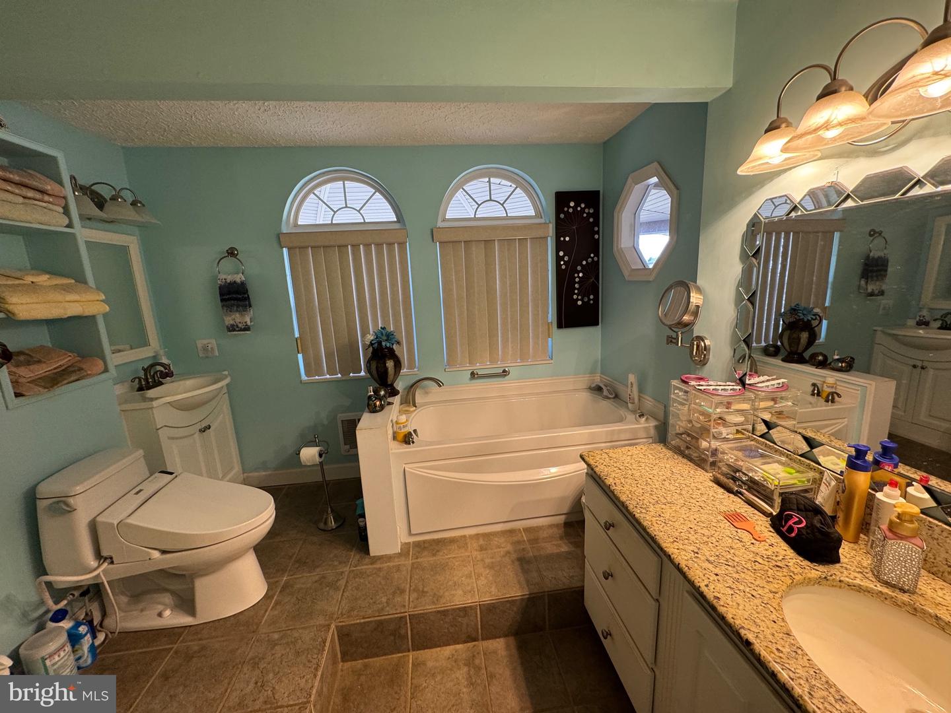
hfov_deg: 102.1
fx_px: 385
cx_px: 476
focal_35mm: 14
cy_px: 356
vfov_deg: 85.7
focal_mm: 2.22
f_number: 2.2
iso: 160
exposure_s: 1/60
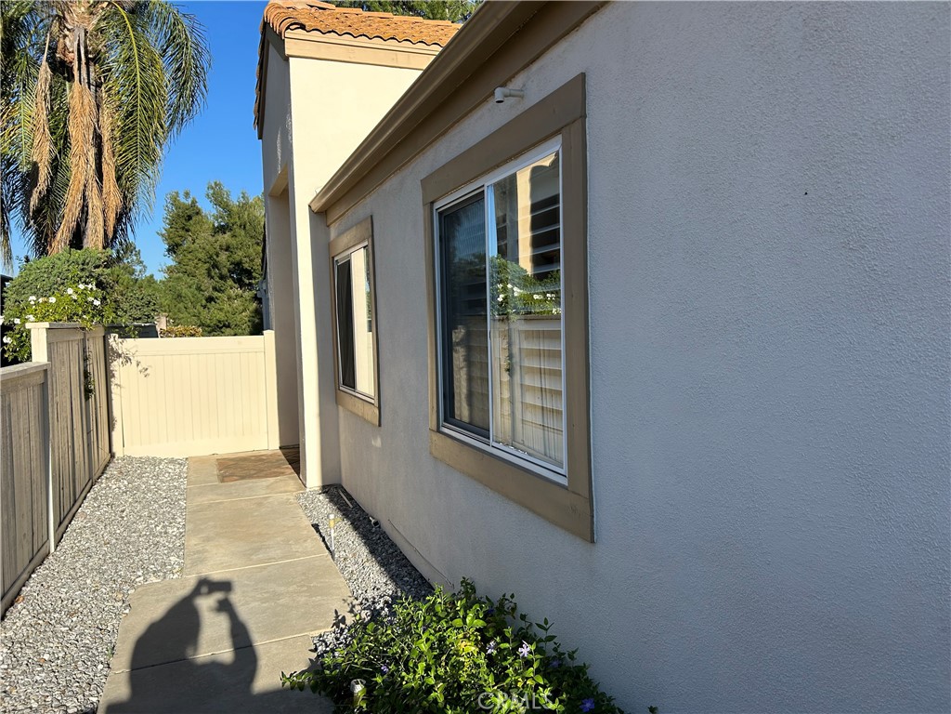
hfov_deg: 67.3
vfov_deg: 53.1
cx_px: 476
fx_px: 714
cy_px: 357
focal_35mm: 26
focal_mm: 5.7
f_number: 1.5
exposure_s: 1/3356
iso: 50
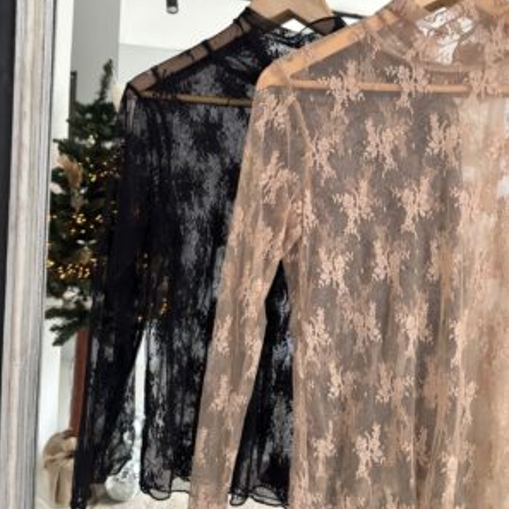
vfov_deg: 51.8
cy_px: 180
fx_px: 516
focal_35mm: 31
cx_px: 254
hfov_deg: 52.5
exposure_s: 1/50
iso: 500
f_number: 1.6
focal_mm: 5.96
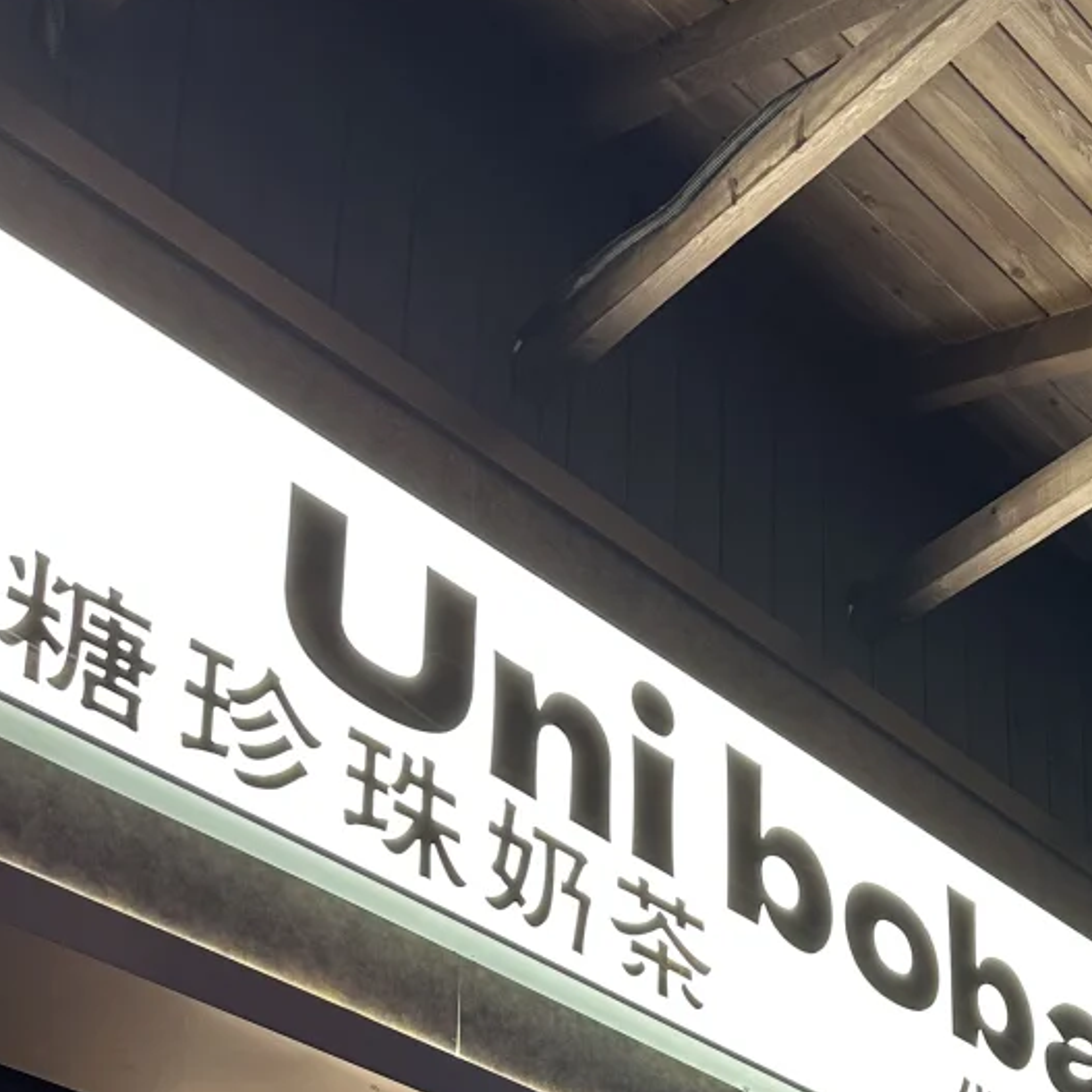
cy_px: 1477
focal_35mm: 58
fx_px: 2070
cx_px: 937
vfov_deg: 25.0
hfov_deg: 28.6
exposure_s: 1/100
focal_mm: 6.86
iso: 125
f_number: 1.78
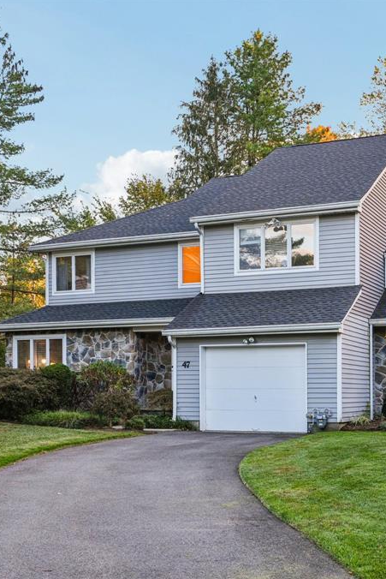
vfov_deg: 37.5
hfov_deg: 25.5
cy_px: 289
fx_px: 852
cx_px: 158
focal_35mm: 53
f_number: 9
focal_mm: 35
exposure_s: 1/40
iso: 320
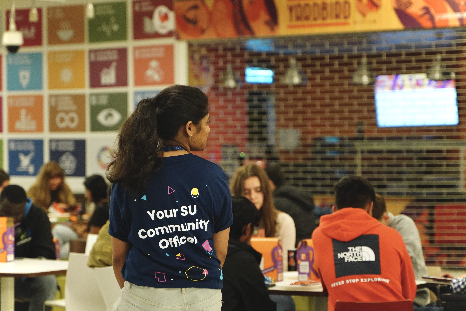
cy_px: 156
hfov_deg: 18.2
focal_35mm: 112
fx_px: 1456
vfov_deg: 12.2
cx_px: 233
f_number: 2.8
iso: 3200
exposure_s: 1/200
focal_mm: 75
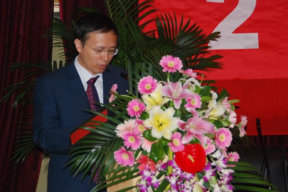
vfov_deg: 10.0
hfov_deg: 14.9
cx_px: 144
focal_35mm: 138
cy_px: 96
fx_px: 1105
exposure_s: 1/125
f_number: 7.1
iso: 800
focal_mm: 92
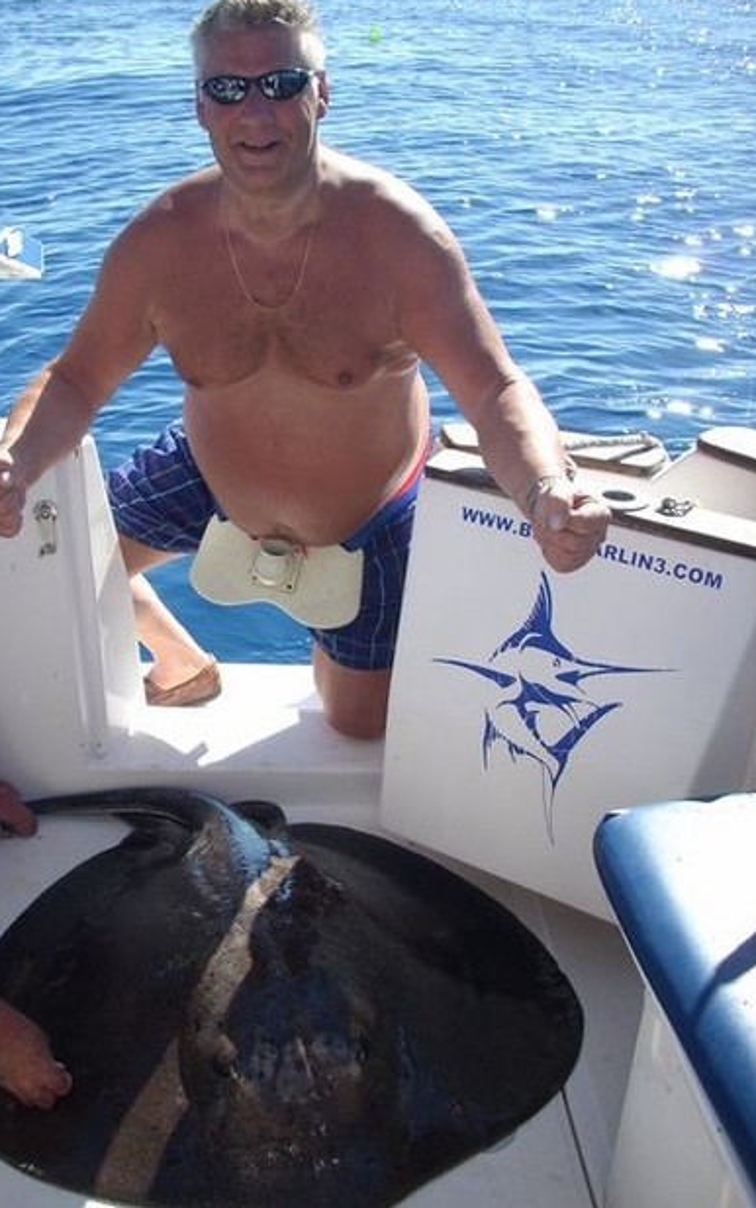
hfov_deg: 31.9
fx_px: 1318
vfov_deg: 49.3
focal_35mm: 40
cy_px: 593
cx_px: 300
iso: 64
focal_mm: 6.2
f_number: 5.6
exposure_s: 1/130
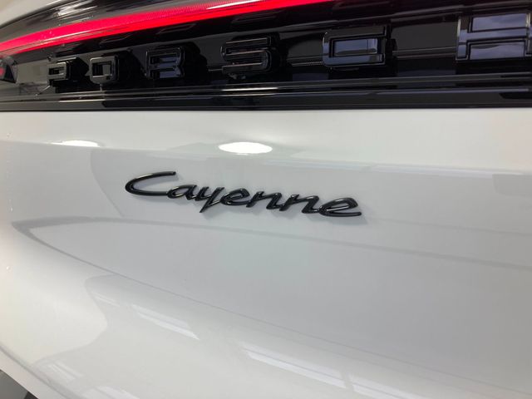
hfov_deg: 63.4
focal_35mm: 28
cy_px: 200
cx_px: 266
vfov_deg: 49.7
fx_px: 430
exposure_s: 1/343
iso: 20
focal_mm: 3.99
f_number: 1.8
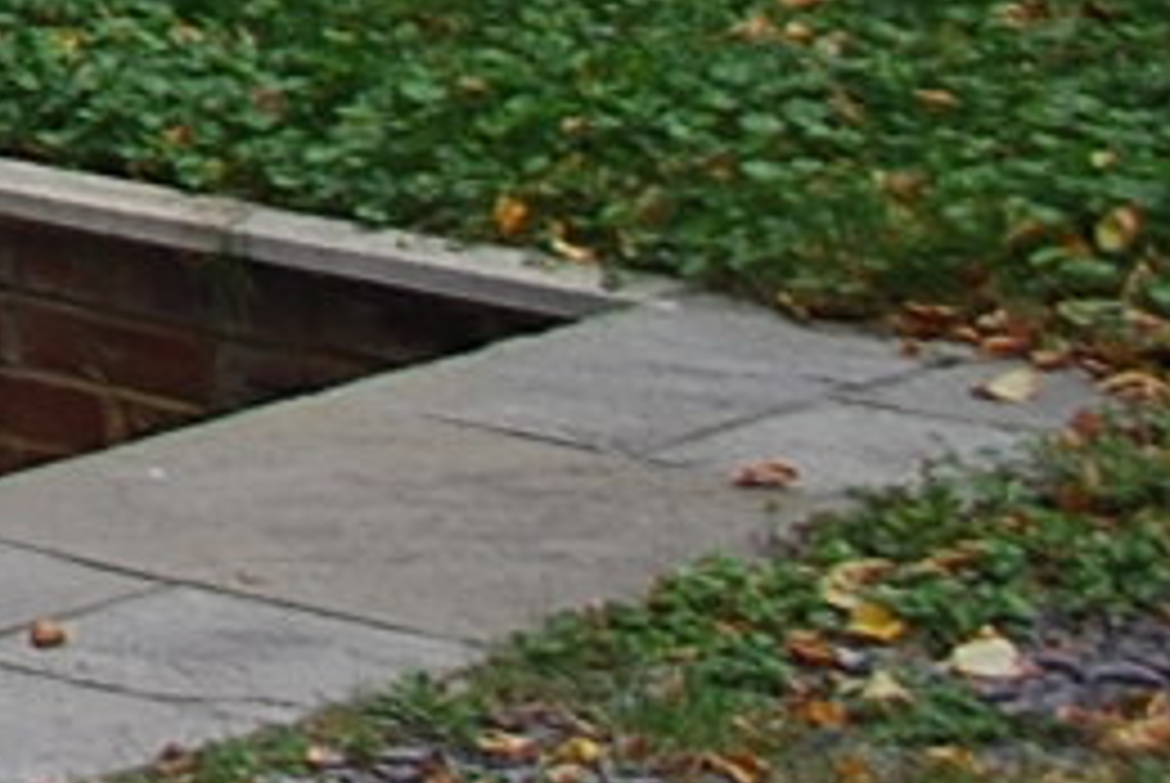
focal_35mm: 223
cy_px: -2070
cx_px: -3168
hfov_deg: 7.3
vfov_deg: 5.5
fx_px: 7256
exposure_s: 1/100
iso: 100
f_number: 5
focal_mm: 20
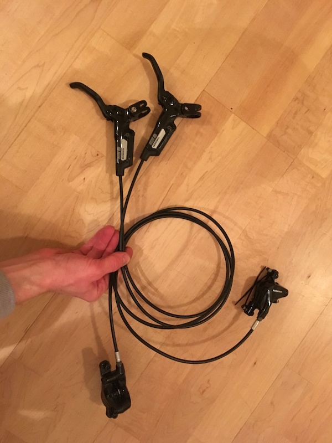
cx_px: 166
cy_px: 222
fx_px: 371
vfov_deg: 61.7
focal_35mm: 29
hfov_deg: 48.2
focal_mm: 4.15
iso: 320
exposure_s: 1/15
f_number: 2.2
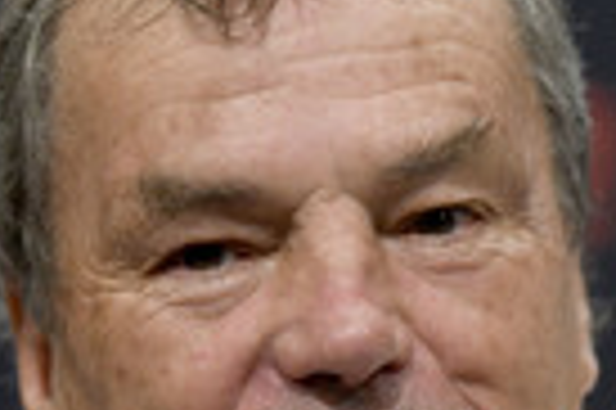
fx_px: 8750
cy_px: 396
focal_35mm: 512
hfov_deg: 4.0
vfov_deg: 2.7
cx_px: 551
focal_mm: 155
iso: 1000
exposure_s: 1/320
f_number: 3.2
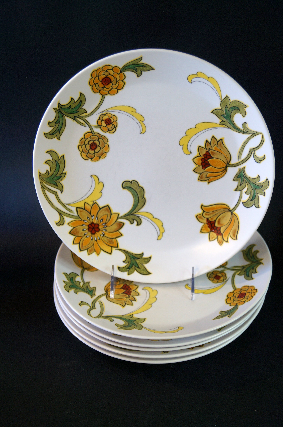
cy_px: 214
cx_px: 142
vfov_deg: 43.7
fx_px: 532
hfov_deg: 29.8
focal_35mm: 45
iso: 400
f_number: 4.5
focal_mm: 30
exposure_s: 1/60
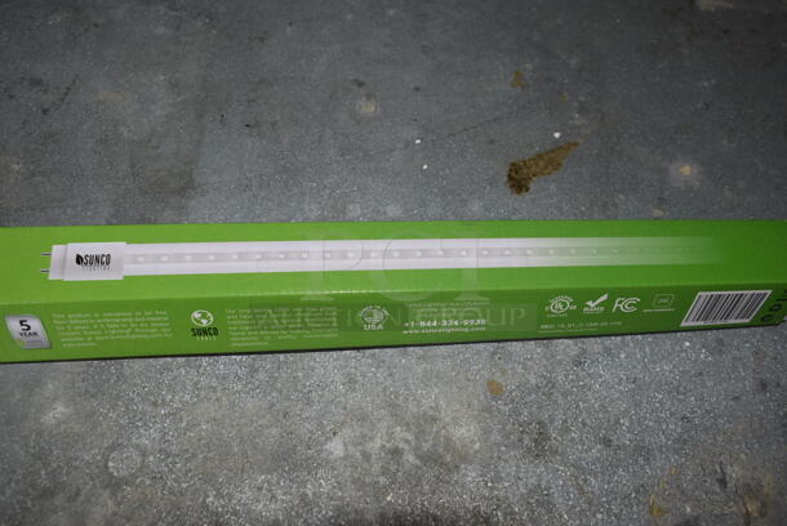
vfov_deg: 43.7
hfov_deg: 61.9
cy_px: 263
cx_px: 394
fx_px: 656
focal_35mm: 30
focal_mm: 20
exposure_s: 1/30
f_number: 5.6
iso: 200
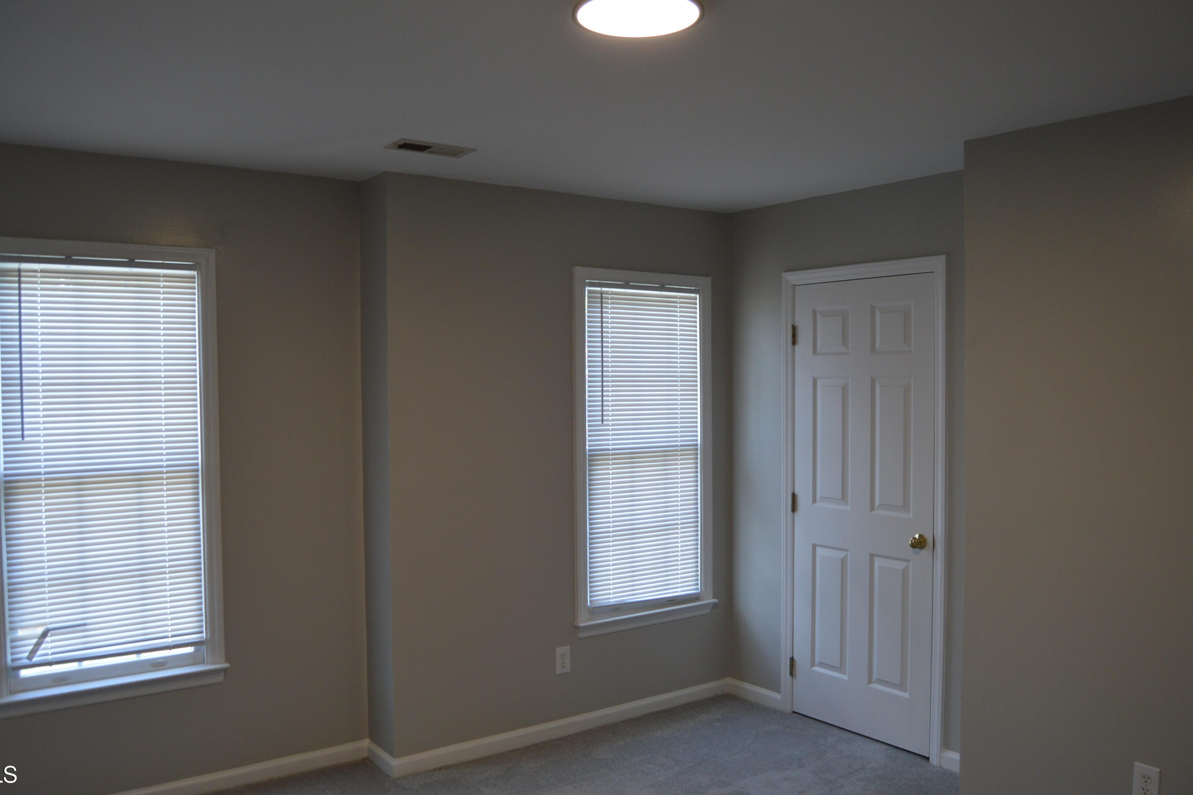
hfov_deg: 65.5
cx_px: 575
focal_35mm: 28
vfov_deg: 46.4
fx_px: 928
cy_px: 401
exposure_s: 1/80
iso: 400
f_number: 4.5
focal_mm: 18
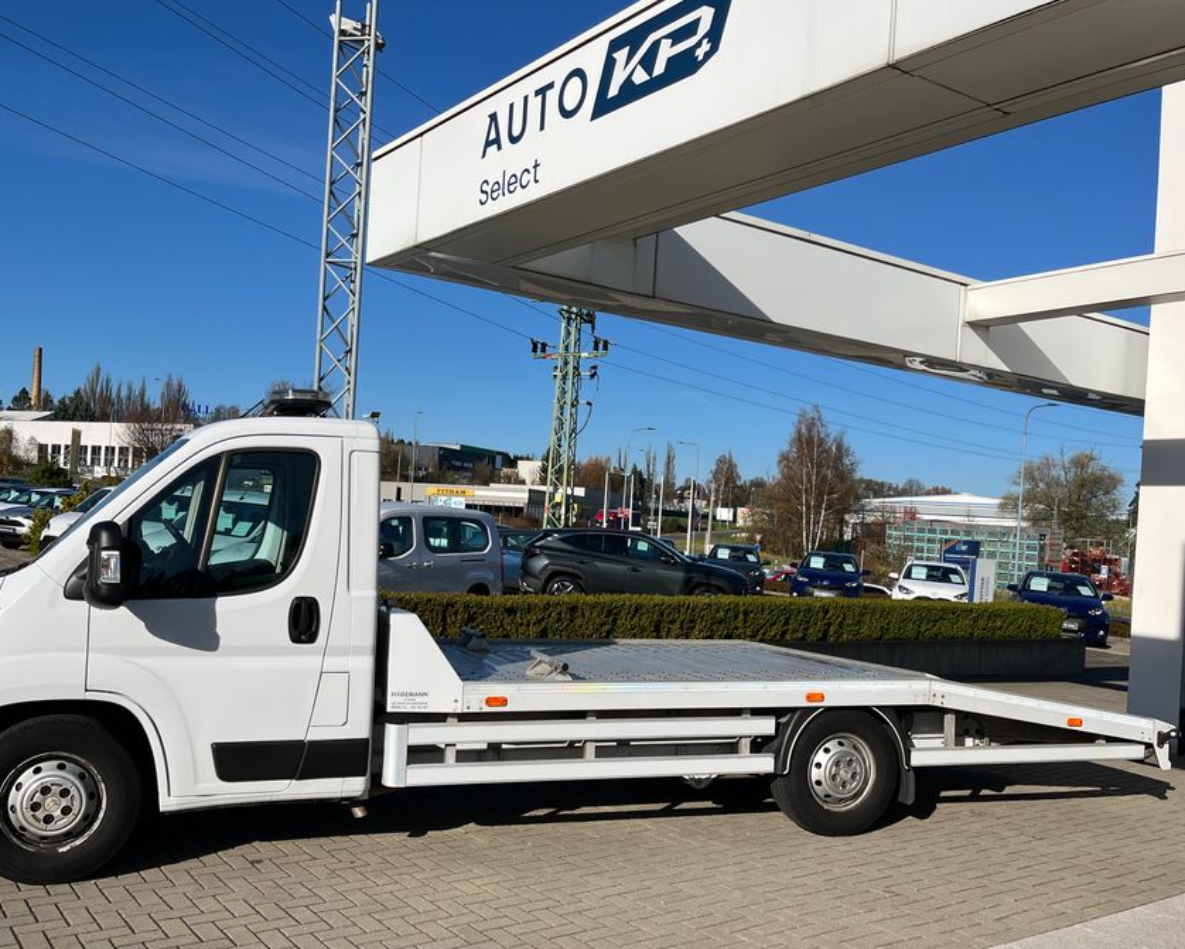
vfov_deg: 47.1
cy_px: 513
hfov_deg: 57.0
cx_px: 522
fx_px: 1088
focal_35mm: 31
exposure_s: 1/6173
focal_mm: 5.1
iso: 50
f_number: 1.6
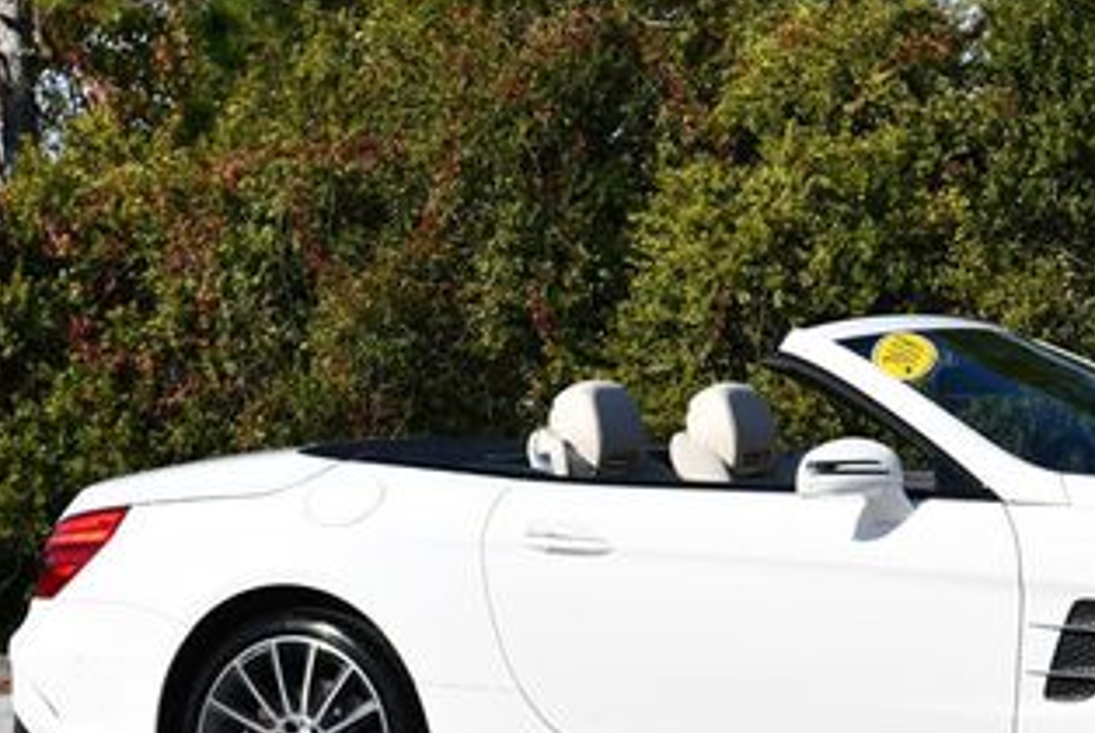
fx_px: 4962
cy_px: 363
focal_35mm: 163
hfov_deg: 12.5
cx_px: 1018
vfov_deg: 8.4
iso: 100
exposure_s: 1/320
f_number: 9
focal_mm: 40
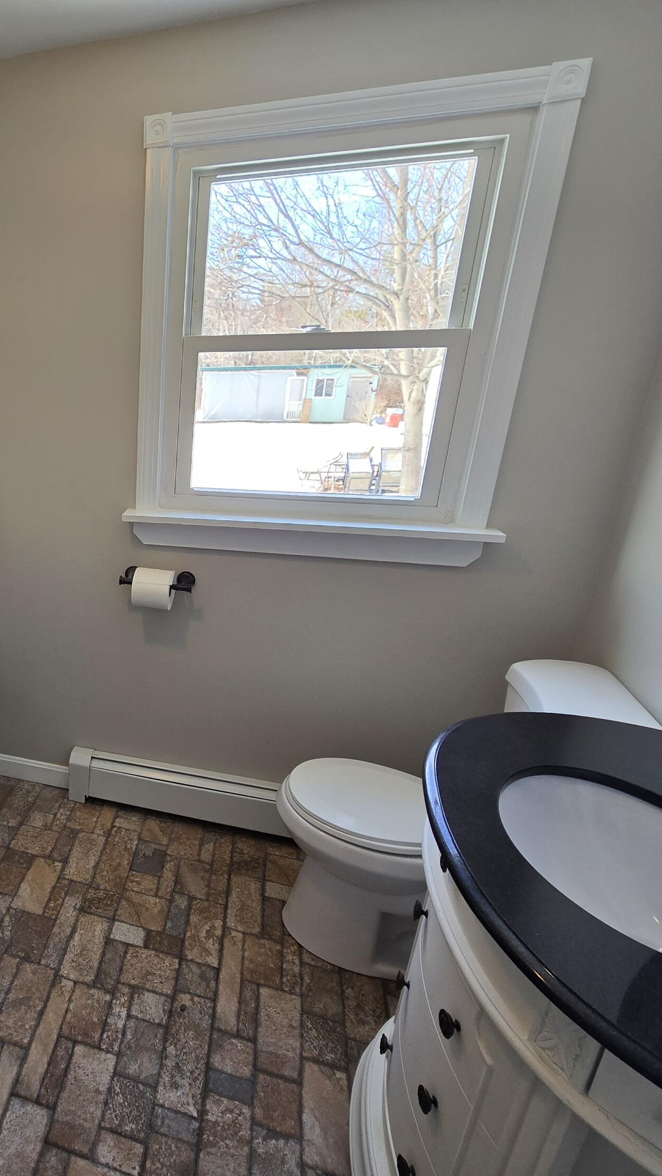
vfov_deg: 89.6
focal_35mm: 19
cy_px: 588
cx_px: 37
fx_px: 593
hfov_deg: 50.1
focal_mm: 2.2
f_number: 2.2
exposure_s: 1/60
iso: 64
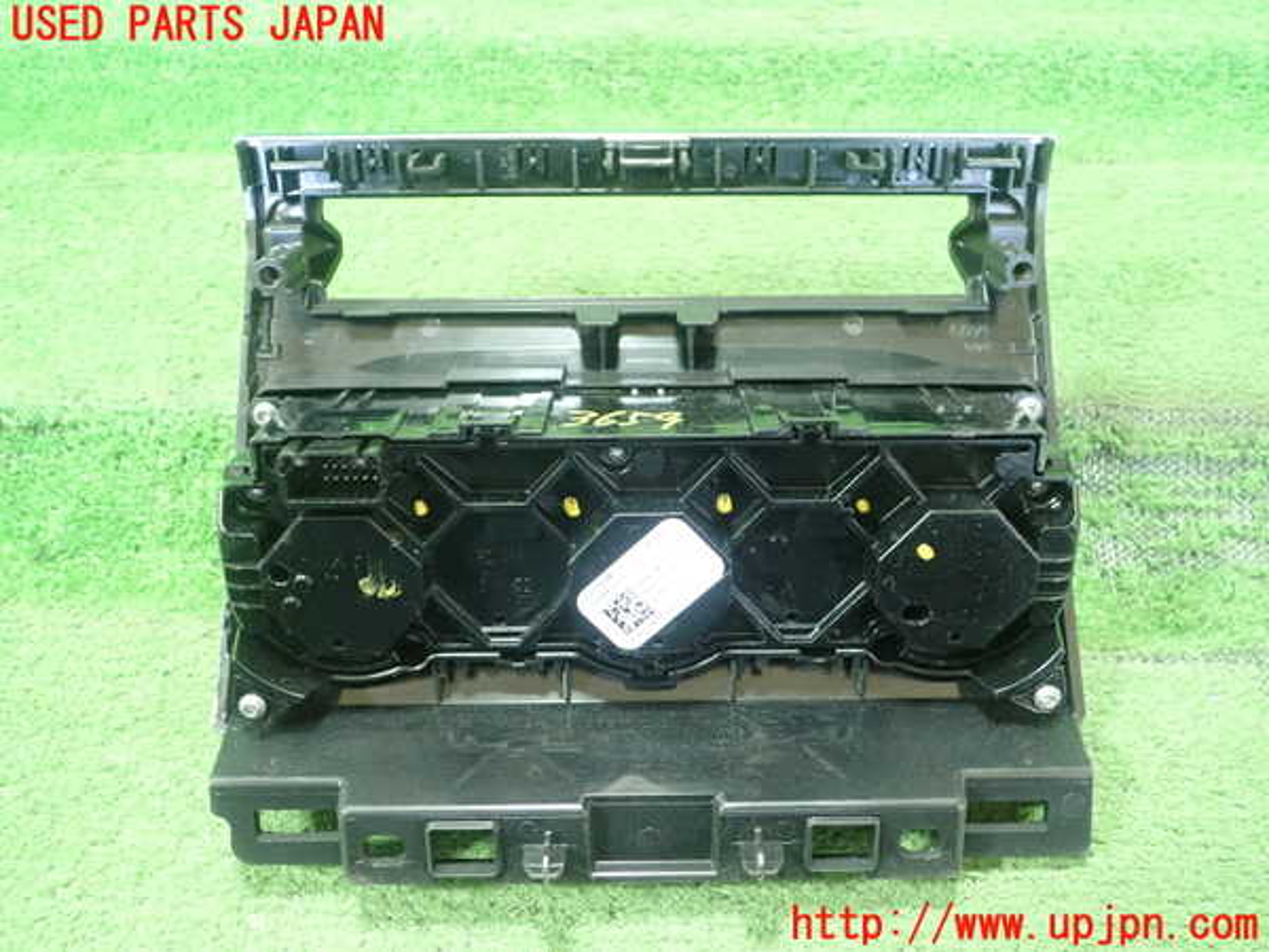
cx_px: 634
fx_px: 1100
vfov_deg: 46.8
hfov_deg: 60.0
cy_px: 476
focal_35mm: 30
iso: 800
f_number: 2.3
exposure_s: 1/60
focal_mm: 5.5
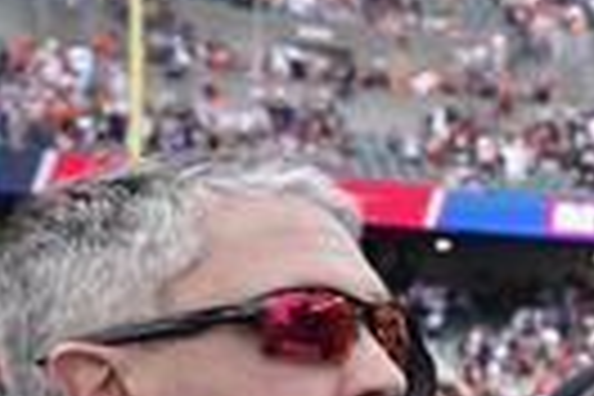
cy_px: 650
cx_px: 1458
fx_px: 2920
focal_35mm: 177
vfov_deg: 7.6
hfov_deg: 10.0
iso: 2000
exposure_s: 1/1000
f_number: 8
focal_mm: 36
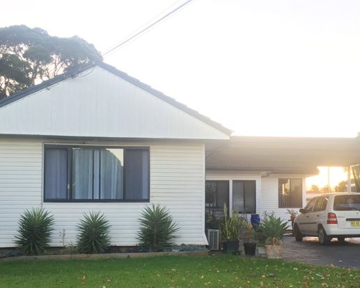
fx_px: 469
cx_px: 201
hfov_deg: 41.9
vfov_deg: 33.9
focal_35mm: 44
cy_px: 188
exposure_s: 1/50
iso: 32
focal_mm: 4.15
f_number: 2.2
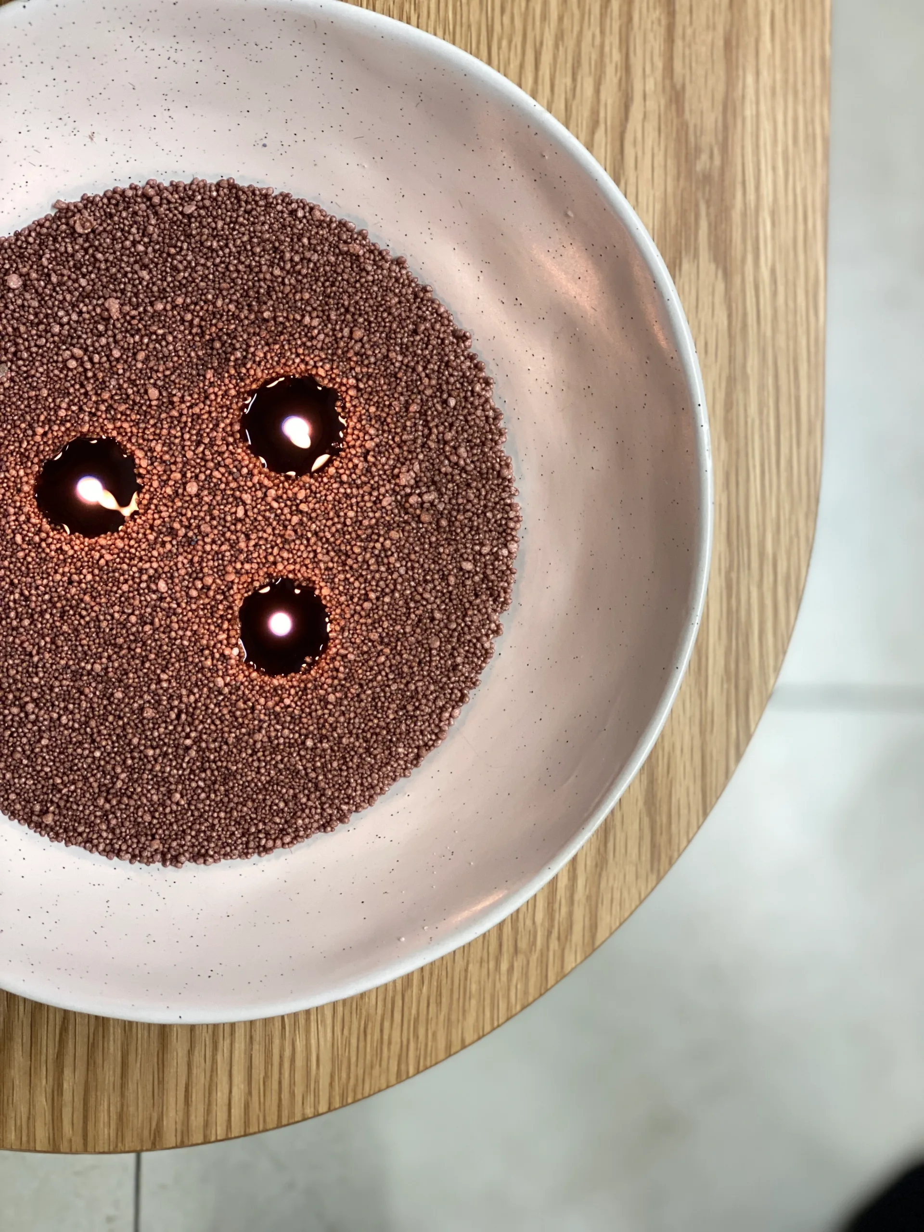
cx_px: 462
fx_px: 1851
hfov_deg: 28.0
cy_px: 616
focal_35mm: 52
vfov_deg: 36.8
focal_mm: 6
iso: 100
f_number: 2
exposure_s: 1/100
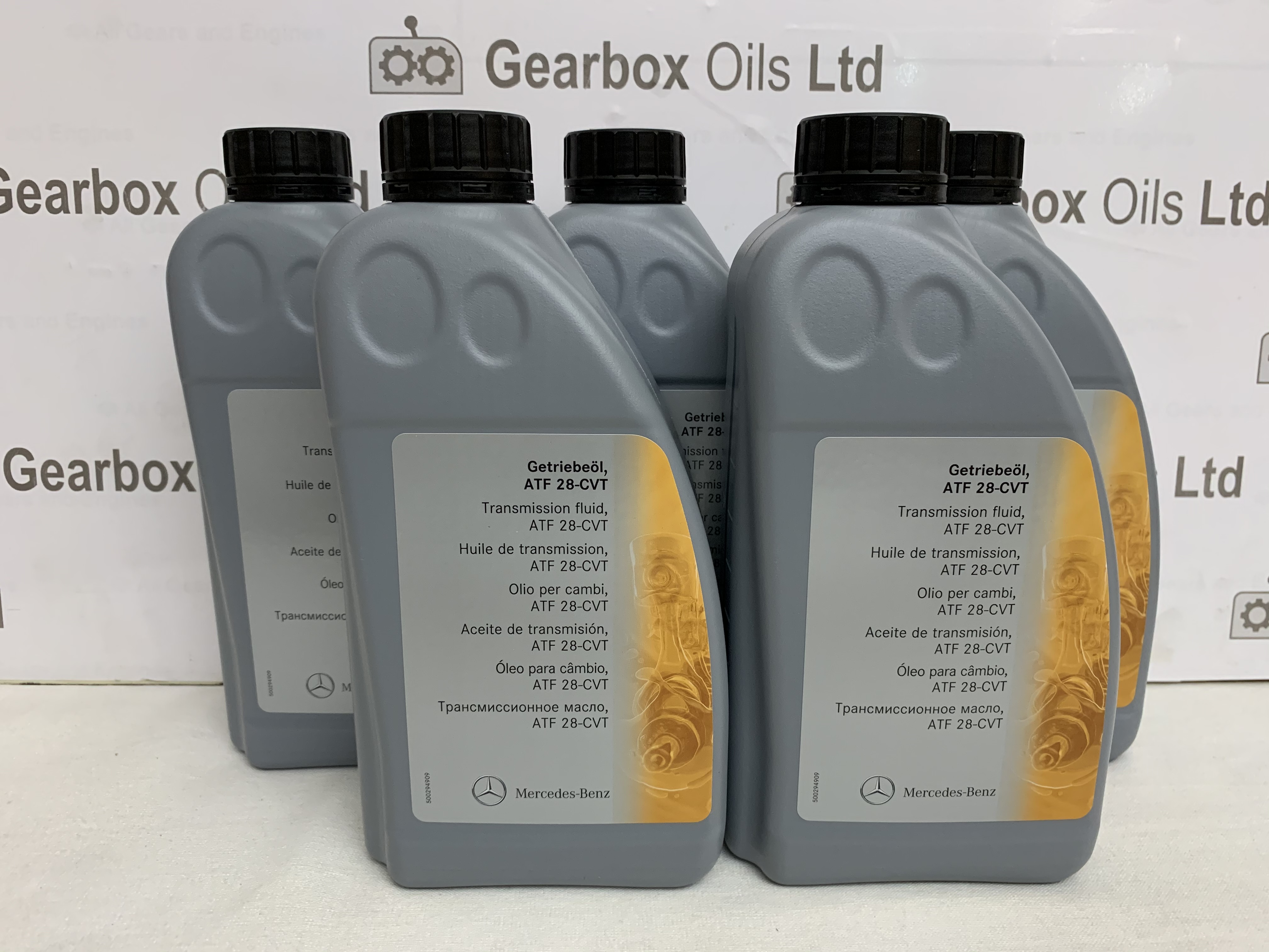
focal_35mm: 26
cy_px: 476
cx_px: 634
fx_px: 953
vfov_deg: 53.1
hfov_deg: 67.3
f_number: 1.8
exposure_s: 1/50
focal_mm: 4.25
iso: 250
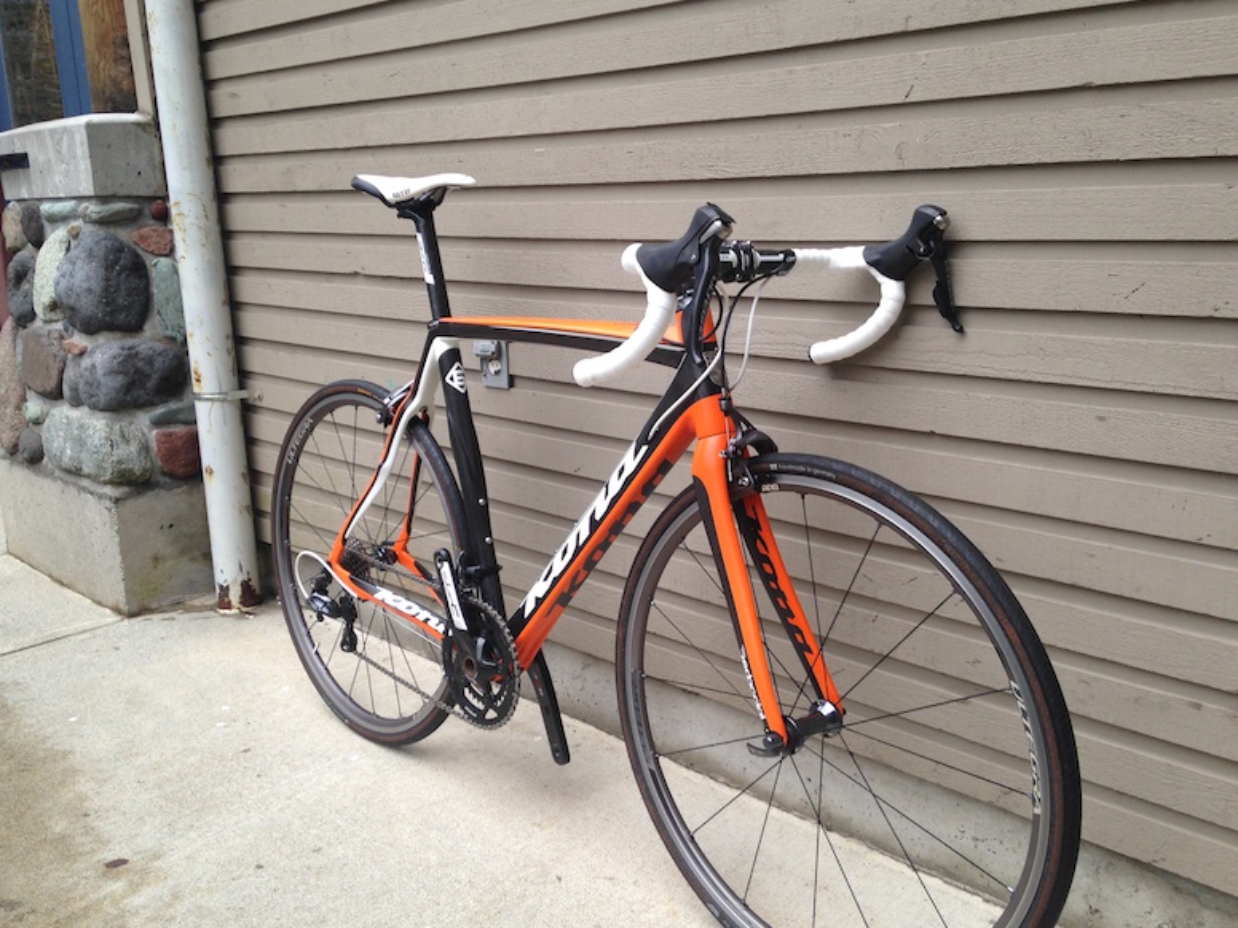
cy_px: 459
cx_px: 621
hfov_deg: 54.0
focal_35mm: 34
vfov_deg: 41.8
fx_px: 1216
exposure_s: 1/60
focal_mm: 4.12
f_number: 2.4
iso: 50
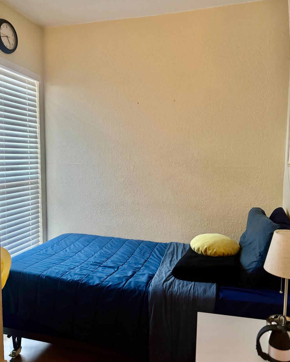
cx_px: 135
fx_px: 300
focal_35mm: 28
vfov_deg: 62.2
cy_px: 180
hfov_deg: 51.5
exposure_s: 1/60
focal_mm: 6.76
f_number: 1.78
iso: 500
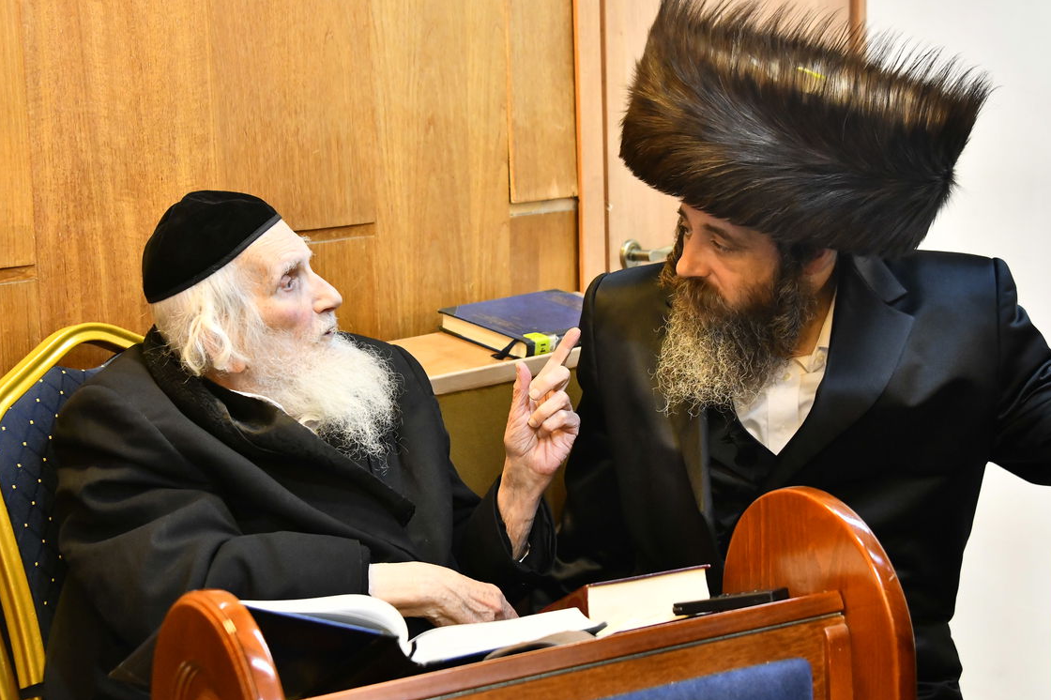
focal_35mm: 70
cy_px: 308
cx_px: 518
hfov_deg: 28.9
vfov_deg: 19.4
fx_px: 2043
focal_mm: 56
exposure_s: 1/125
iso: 2500
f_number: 5.6
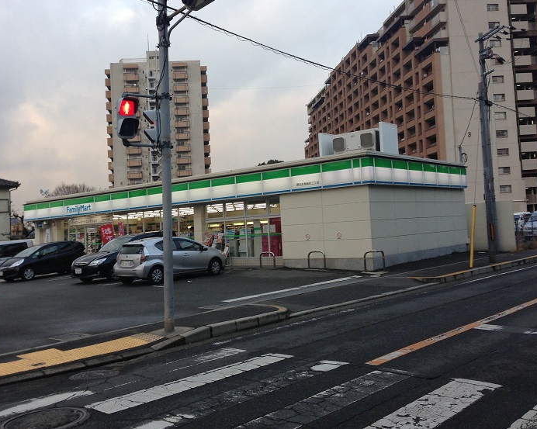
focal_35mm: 38
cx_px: 235
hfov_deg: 47.8
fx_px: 604
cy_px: 193
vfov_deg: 39.1
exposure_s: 1/212
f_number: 2.4
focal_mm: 4.13
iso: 50
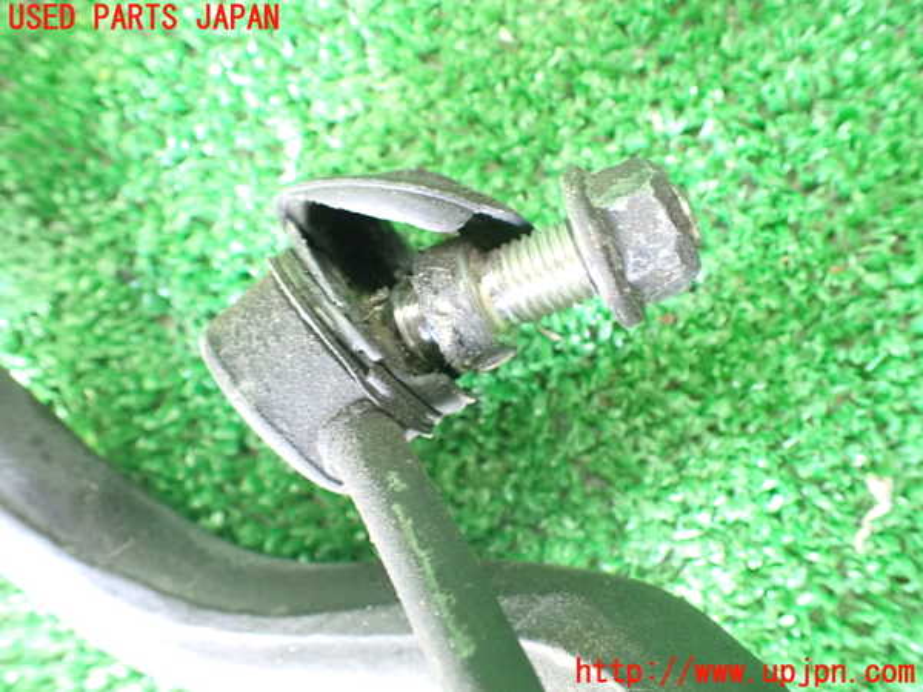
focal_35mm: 30
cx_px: 462
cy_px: 346
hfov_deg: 60.0
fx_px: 800
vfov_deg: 46.8
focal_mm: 5.4
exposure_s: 1/30
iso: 1250
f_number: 2.3
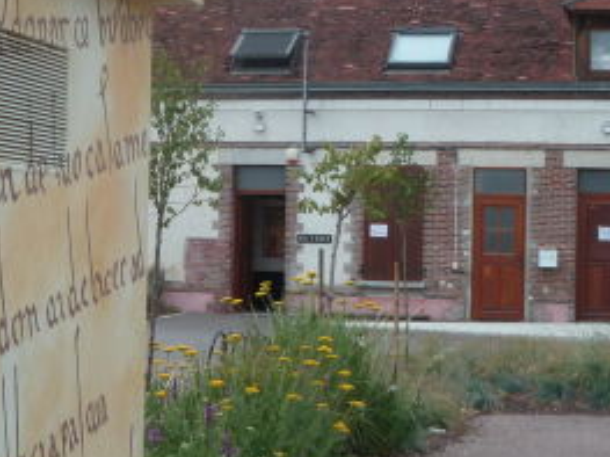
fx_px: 1832
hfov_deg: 18.7
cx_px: 88
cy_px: 184
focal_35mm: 104
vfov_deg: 14.2
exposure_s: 1/400
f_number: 3.7
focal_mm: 6.9
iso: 80
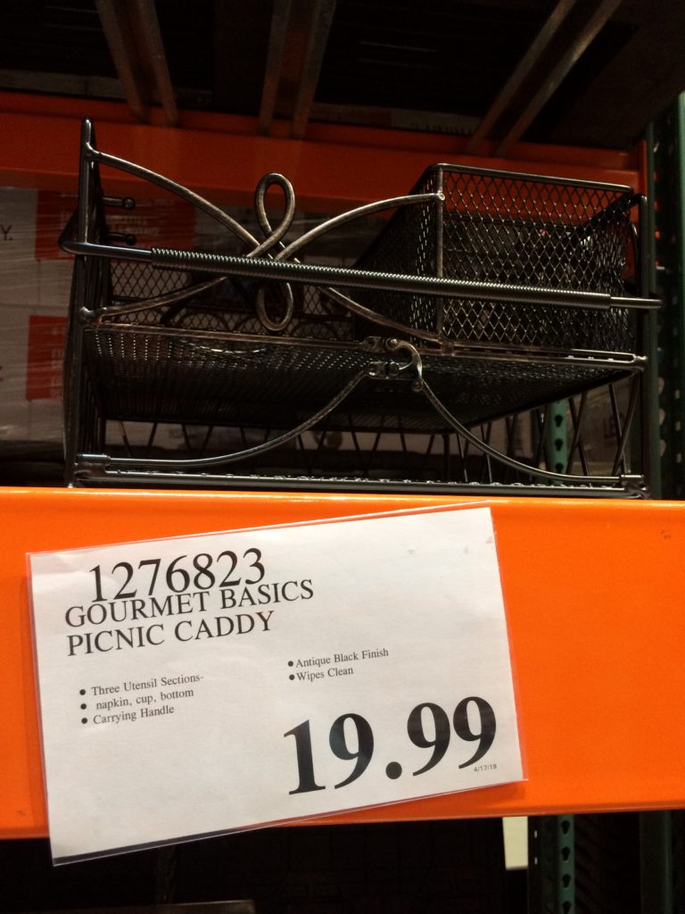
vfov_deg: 61.7
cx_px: 342
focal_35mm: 29
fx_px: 765
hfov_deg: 48.2
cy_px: 457
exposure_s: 1/30
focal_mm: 4.15
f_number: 2.2
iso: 160
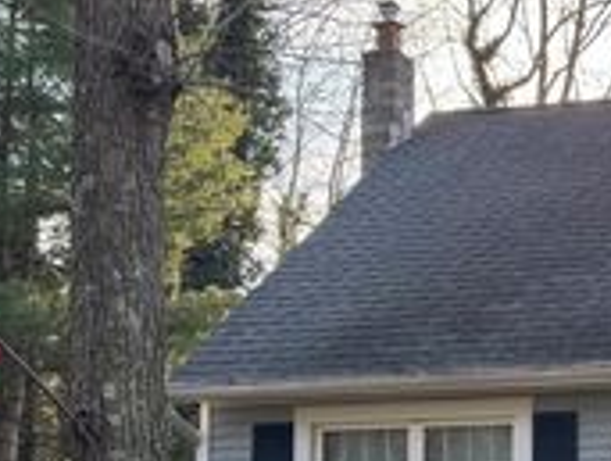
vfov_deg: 20.7
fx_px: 1238
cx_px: 836
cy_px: 406
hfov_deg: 23.7
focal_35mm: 70
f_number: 1.78
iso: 80
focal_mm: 6.76
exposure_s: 1/397
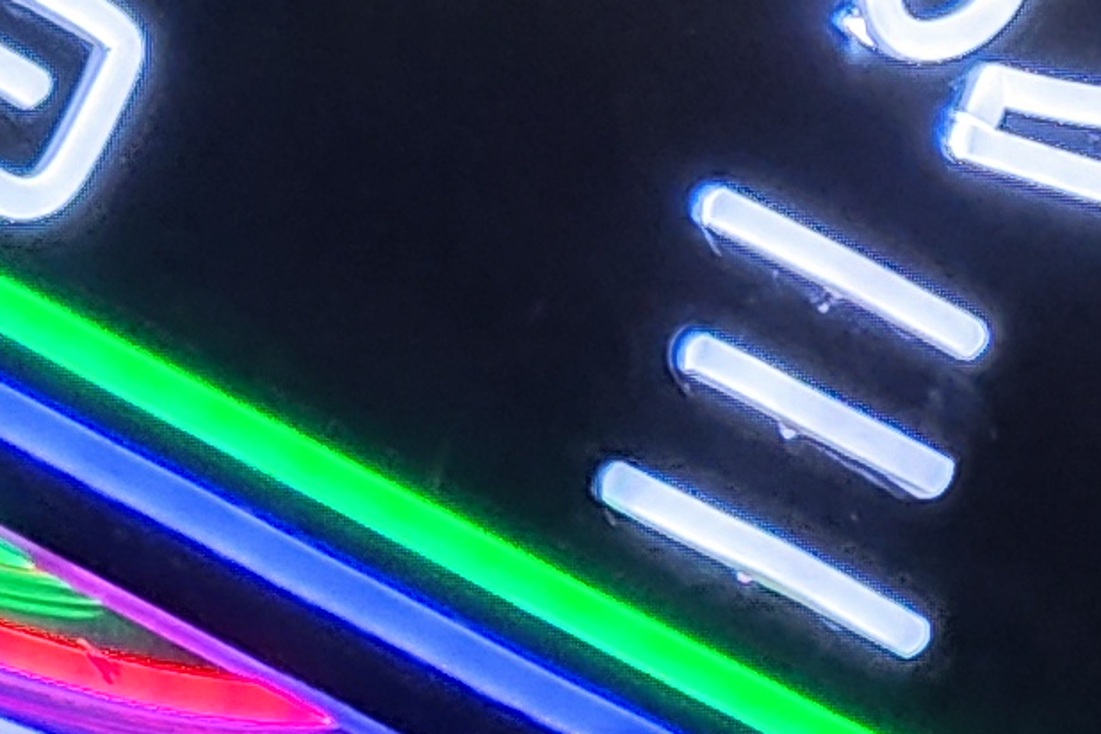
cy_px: -656
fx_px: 10092
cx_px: -727
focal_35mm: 330
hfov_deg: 6.1
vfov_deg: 4.1
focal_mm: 7.1
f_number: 1.9
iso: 53
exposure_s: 1/100
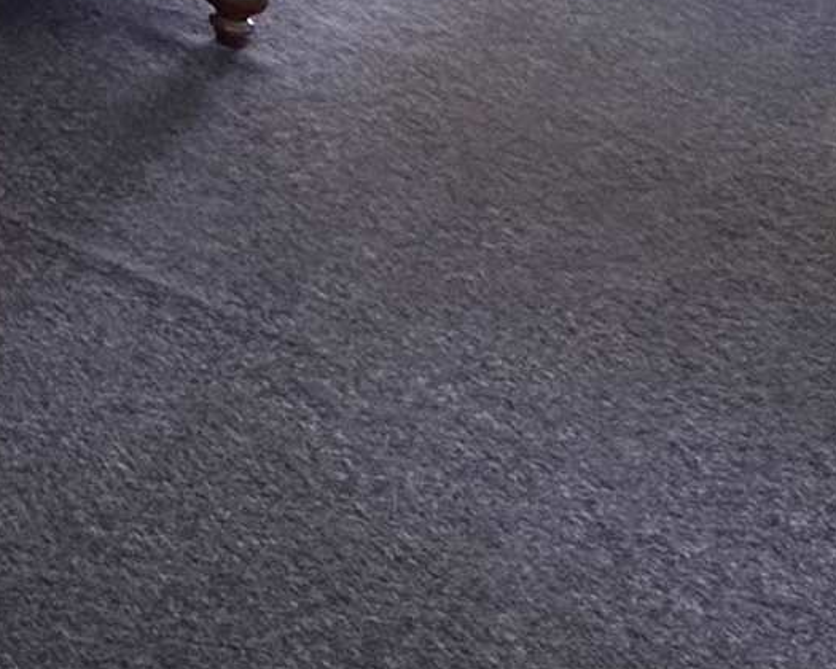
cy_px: -892
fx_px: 1979
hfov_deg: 15.6
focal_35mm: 80
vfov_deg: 14.0
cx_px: -1065
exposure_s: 1/99
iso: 160
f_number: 2.2
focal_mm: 2.22
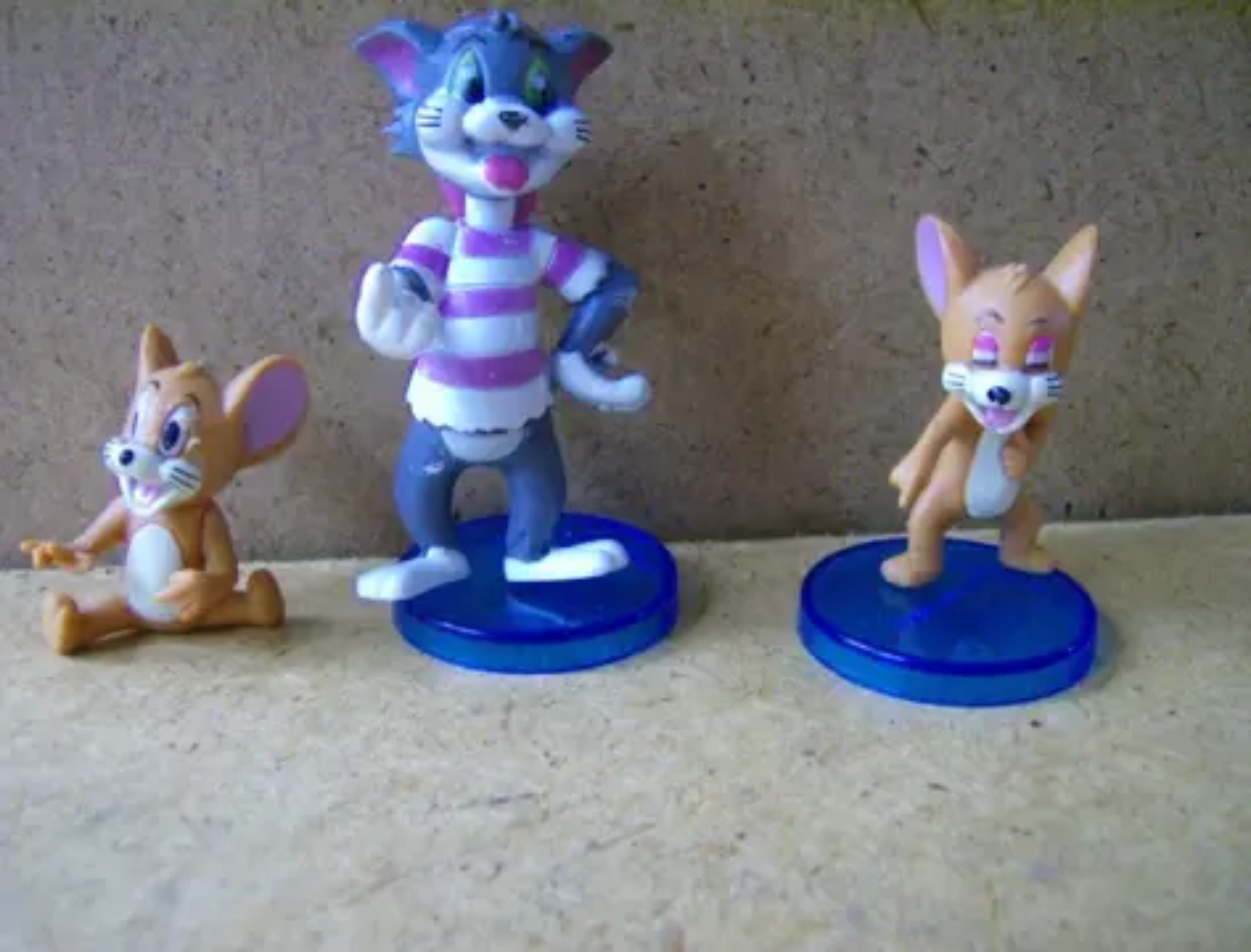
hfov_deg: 51.1
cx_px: 626
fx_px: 1308
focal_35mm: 36
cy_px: 476
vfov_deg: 40.0
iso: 200
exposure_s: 1/17.4
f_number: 2.8
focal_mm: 6
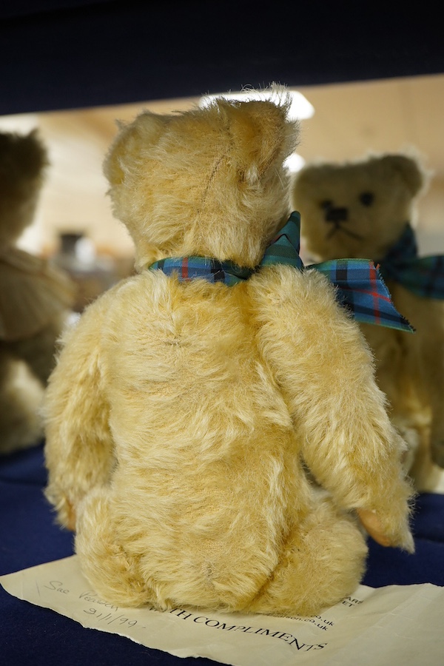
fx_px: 832
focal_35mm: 45
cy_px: 333
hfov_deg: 29.9
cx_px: 222
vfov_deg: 43.6
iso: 1250
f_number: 6.3
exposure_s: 1/125
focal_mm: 30
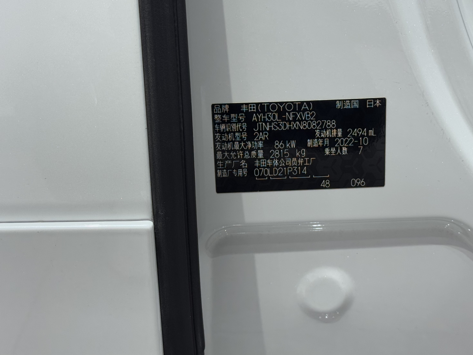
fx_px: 902
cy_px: 144
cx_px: 299
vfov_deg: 22.2
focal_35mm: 66
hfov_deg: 29.3
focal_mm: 6.76
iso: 64
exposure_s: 1/100
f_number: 1.78
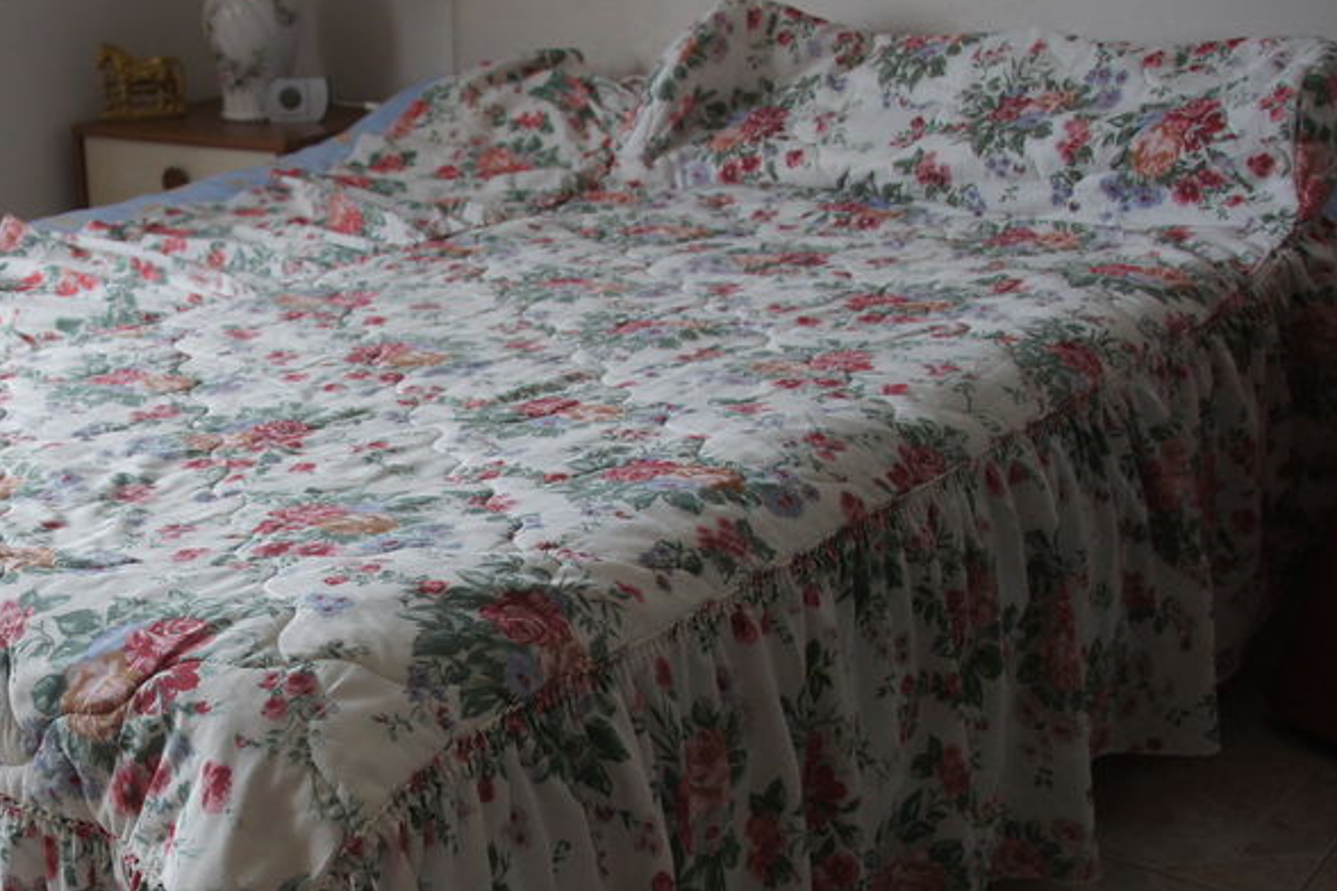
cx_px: 261
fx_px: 1894
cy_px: 650
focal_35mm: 51
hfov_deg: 37.5
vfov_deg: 26.2
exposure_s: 1/40
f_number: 3.5
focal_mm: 20
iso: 400
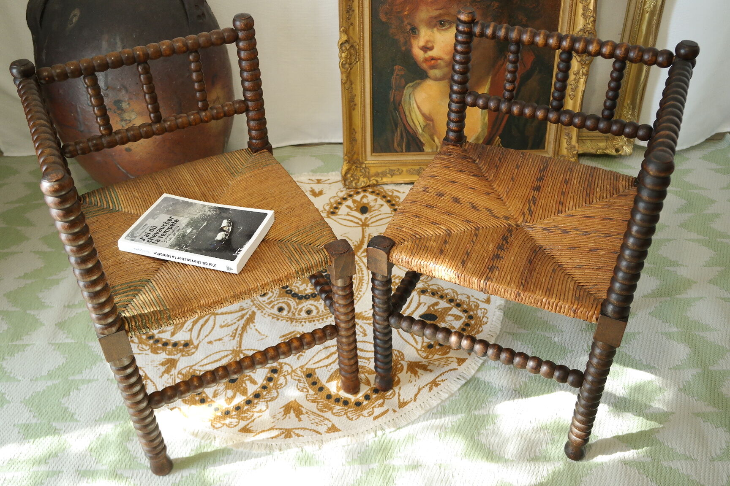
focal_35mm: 36
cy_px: 243
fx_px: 730
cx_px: 365
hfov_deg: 53.1
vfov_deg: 36.9
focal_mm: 24
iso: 800
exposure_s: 1/30
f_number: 5.6
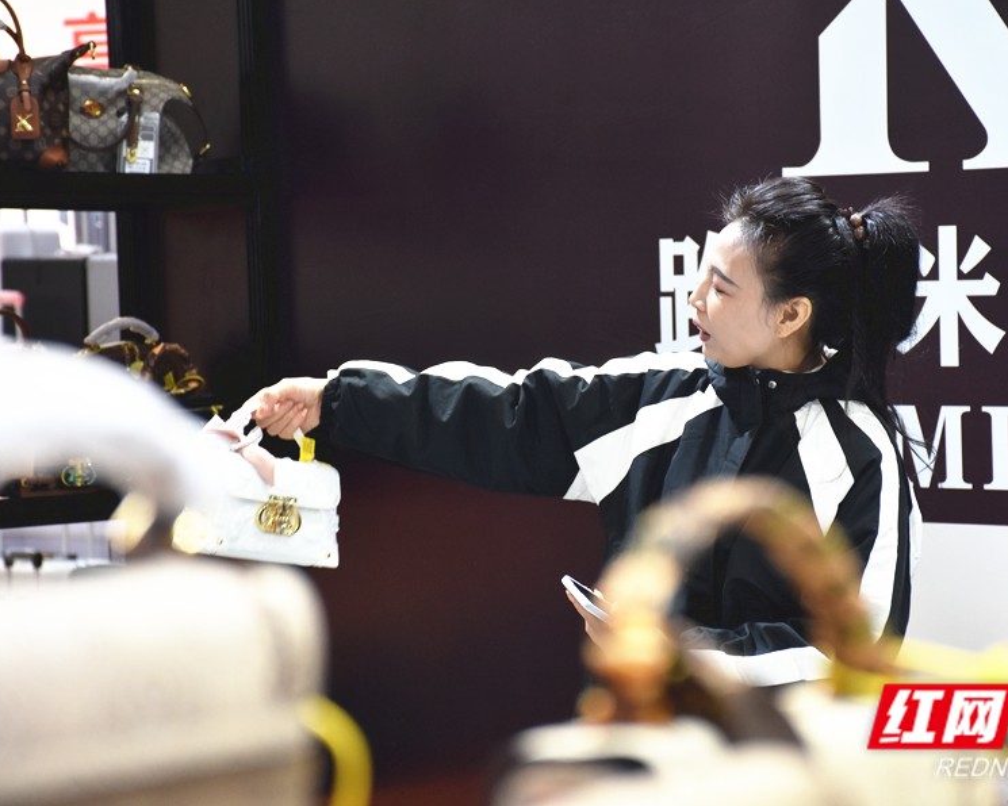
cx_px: 578
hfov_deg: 12.6
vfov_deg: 10.1
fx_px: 4564
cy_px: 402
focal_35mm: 153
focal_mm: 90
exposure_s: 1/125
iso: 800
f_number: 5.3
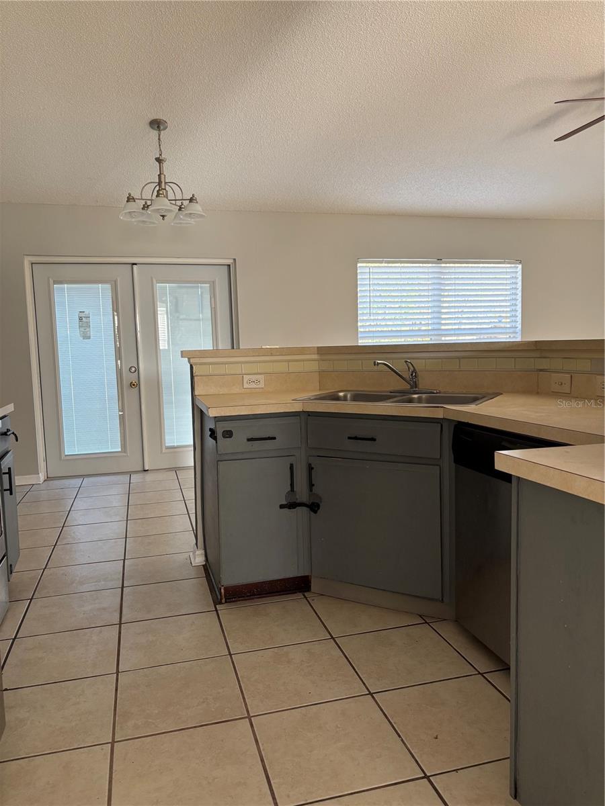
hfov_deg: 53.1
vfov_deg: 67.3
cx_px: 302
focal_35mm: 26
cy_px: 403
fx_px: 606
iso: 125
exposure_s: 1/94
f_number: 1.6
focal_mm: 5.96
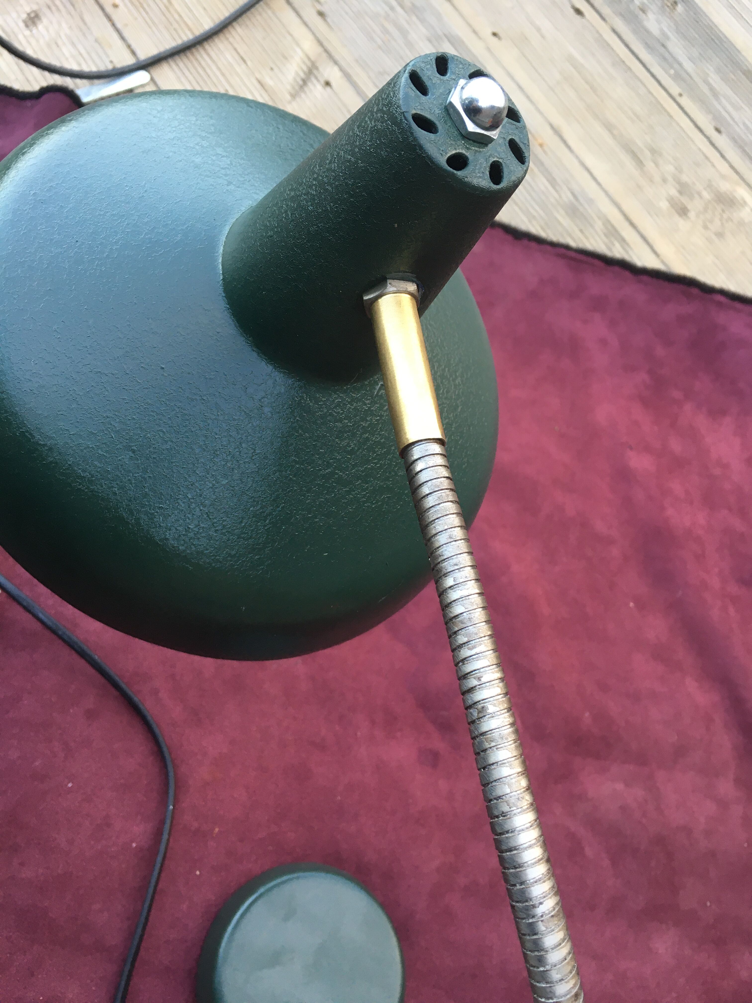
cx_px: 376
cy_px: 502
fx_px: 840
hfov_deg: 48.2
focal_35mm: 29
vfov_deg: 61.7
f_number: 2.2
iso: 32
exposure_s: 1/33
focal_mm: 4.15
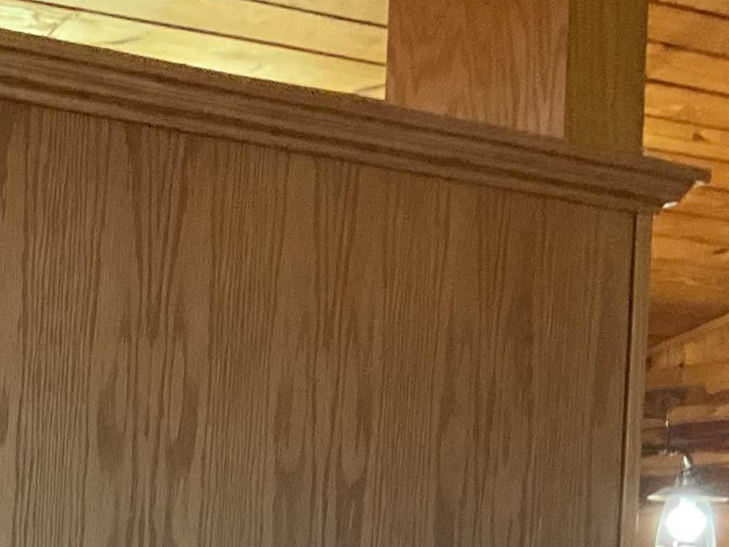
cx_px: -228
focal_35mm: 99
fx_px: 2085
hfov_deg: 18.4
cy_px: 720
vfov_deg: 14.3
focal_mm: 3
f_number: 1.8
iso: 200
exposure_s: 1/60
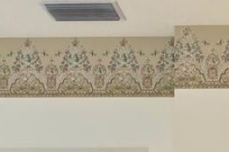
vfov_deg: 11.3
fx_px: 700
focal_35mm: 110
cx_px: 251
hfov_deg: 17.9
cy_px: 303
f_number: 8
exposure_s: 1/25
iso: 400
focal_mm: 17.5
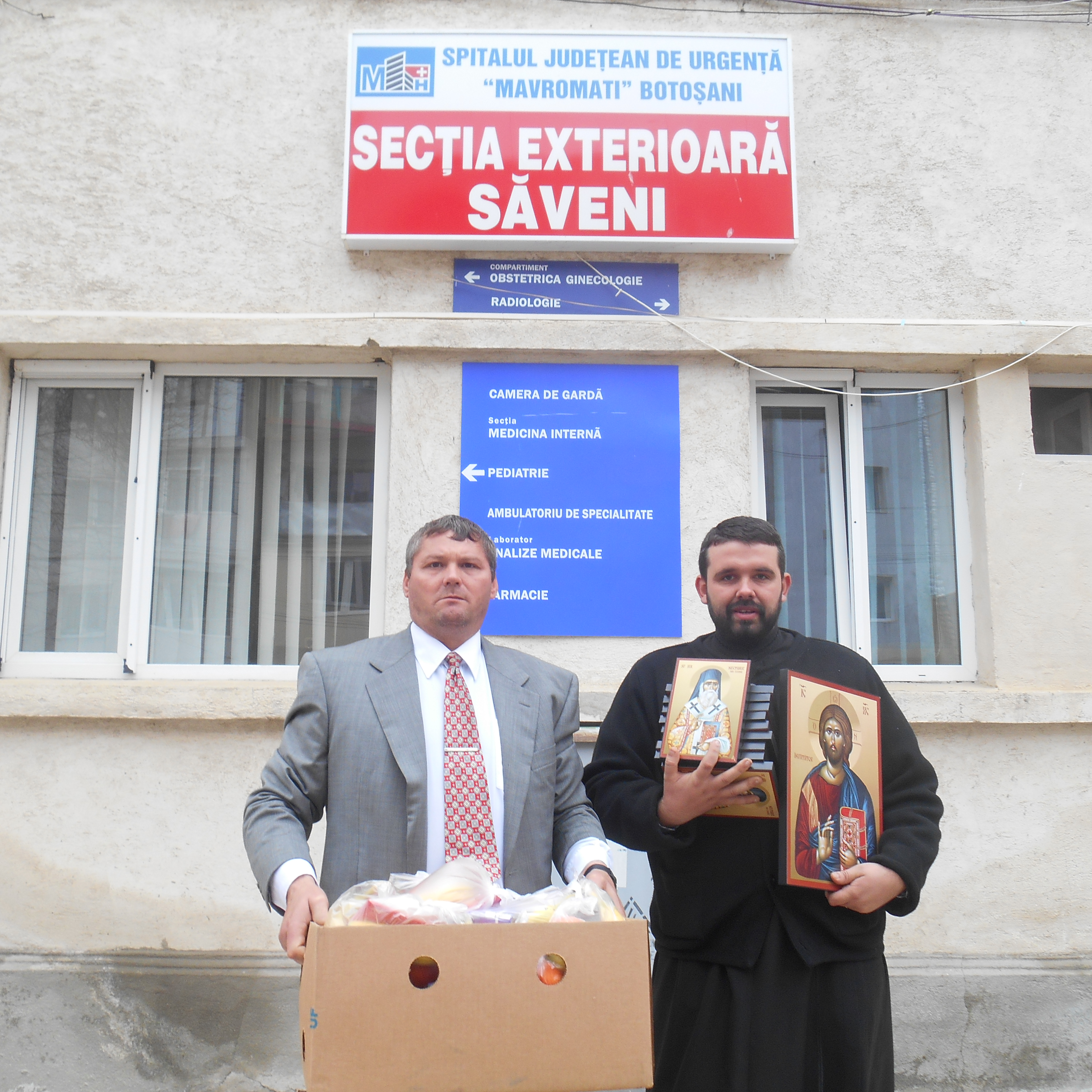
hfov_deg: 52.5
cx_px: 549
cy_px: 548
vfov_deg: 52.5
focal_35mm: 31
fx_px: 1106
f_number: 3.4
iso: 80
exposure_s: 1/50
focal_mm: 4.7
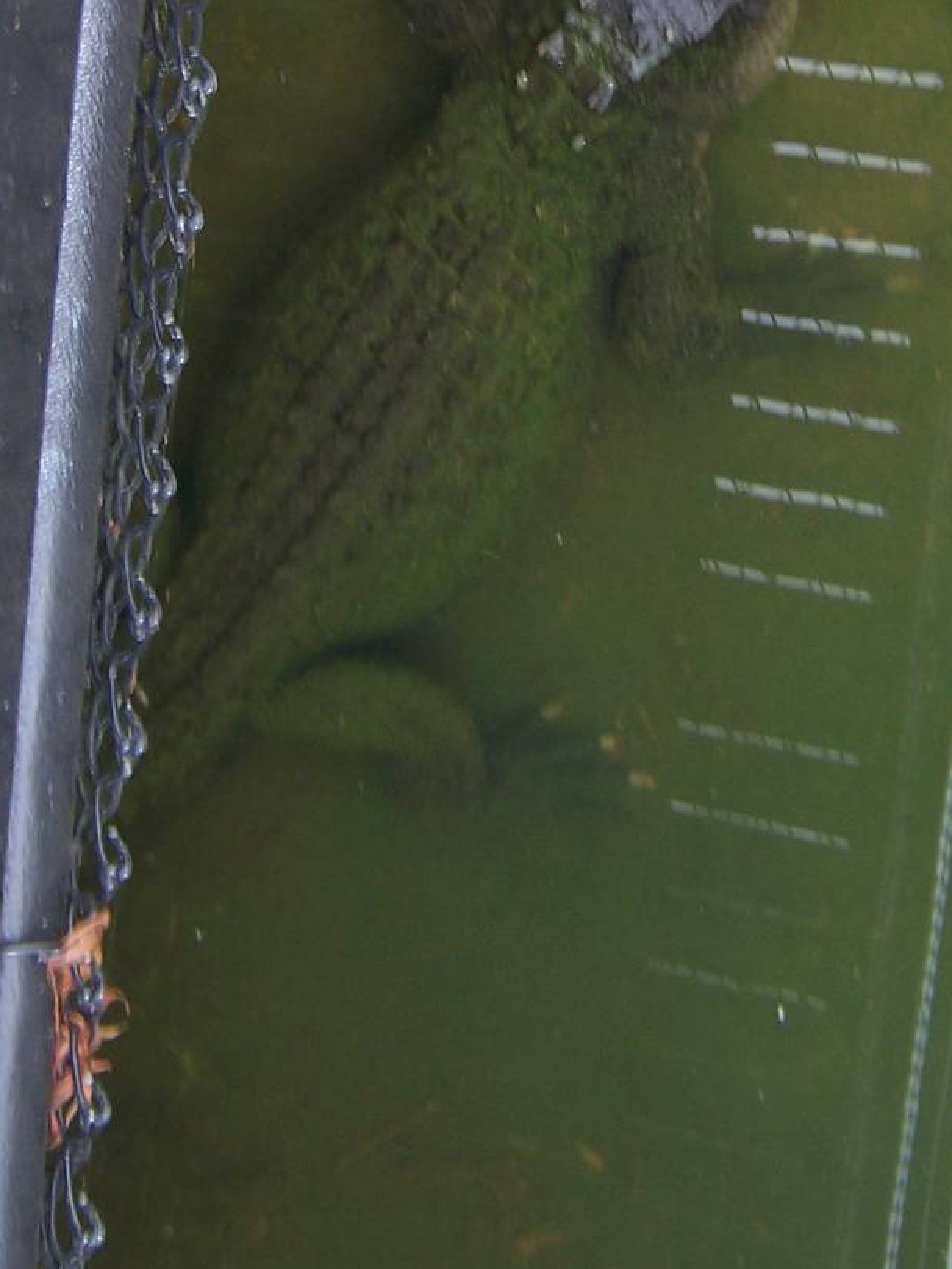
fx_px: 2383
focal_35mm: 65
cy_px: 61
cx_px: 433
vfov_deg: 28.3
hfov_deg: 22.6
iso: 80
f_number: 2.8
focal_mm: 5.5
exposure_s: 1/60
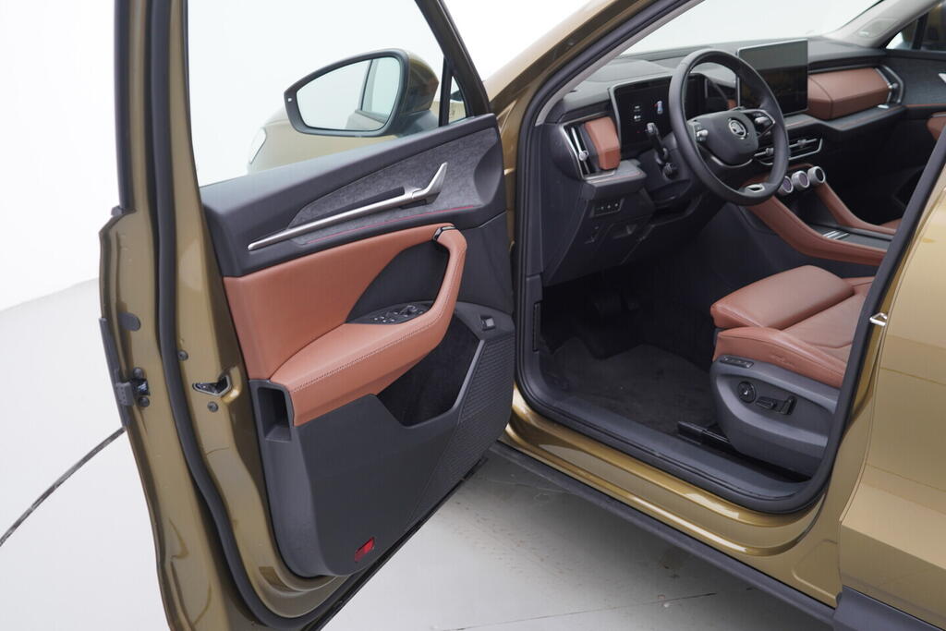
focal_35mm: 36
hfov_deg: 53.1
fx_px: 946
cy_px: 316
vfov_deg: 36.9
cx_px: 473
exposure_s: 1/40
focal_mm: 24
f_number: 2.8
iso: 125
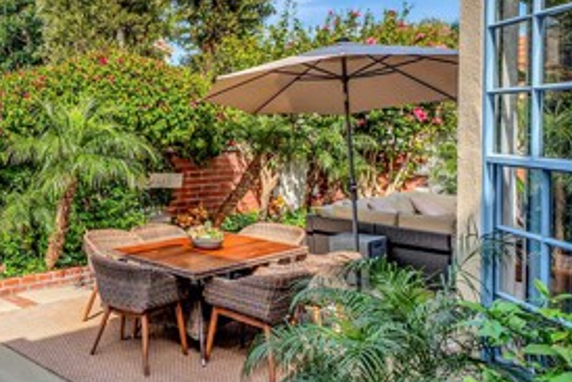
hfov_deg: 46.3
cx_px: 10
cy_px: 103
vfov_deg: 37.1
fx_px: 556
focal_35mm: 35
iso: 125
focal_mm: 10
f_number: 6.3
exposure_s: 1/320
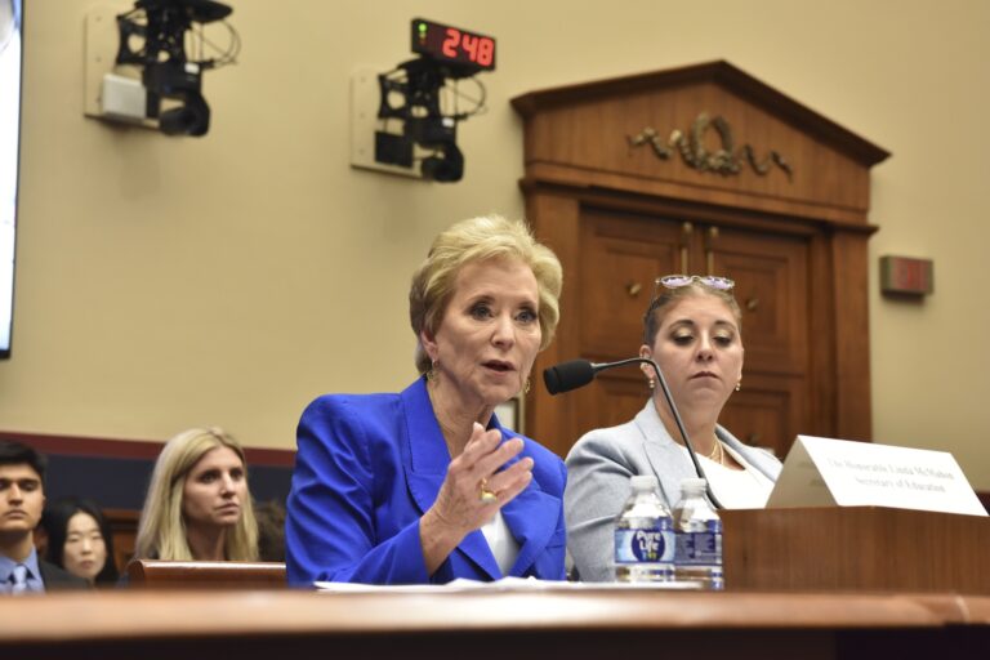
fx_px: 1925
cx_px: 495
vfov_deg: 19.5
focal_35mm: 70
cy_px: 330
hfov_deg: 28.8
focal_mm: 70
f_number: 6.3
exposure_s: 1/200
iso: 3200
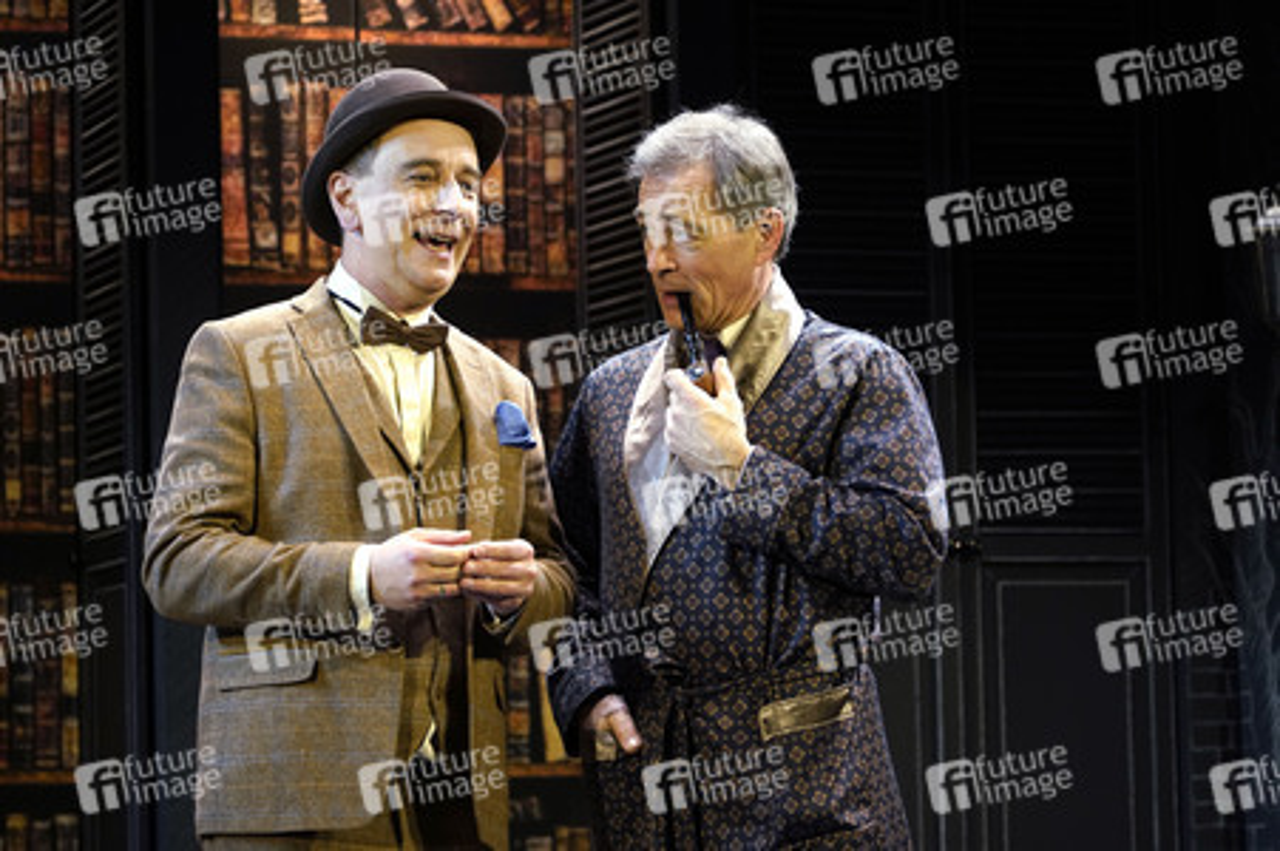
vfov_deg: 9.2
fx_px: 5294
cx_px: 640
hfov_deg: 13.8
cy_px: 426
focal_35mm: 149
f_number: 5.6
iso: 1600
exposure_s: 1/160
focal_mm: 149
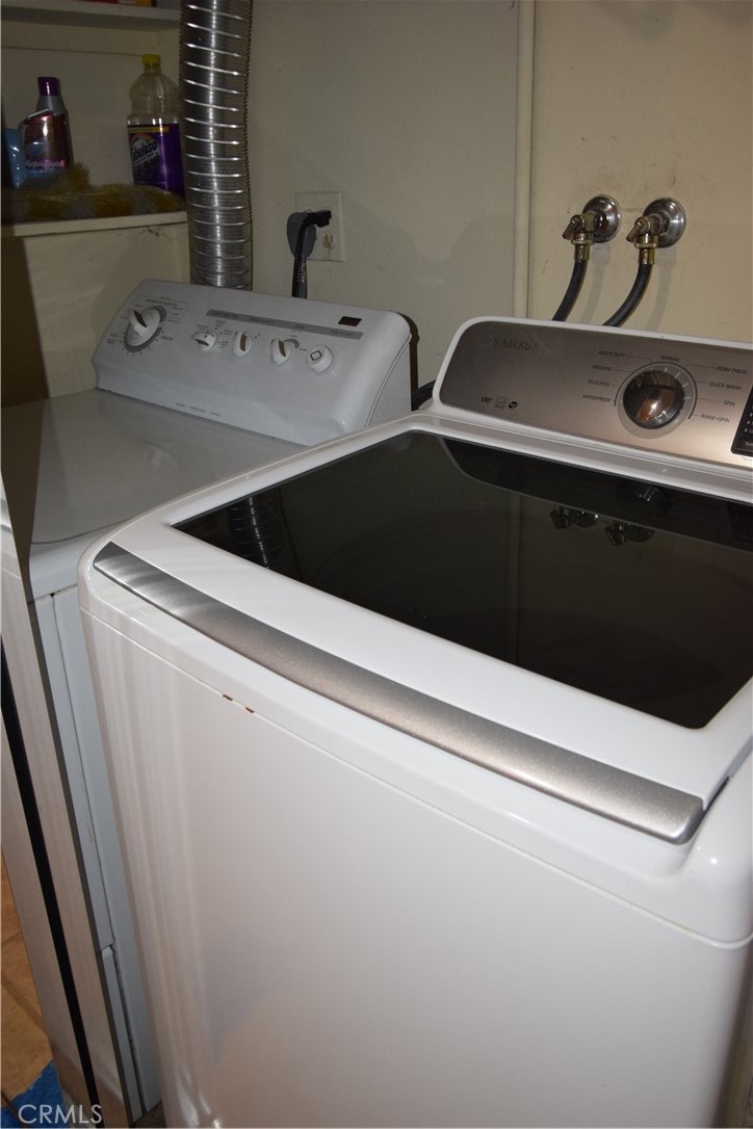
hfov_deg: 45.7
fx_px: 894
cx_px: 376
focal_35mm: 28
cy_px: 564
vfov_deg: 64.6
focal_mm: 19
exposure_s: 1/60
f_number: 5.6
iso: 1400
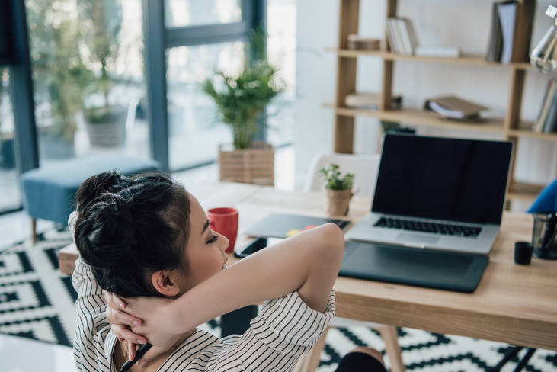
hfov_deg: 35.6
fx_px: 867
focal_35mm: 56
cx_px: 252
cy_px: 253
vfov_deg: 24.1
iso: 250
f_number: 2.8
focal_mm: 40
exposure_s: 1/125
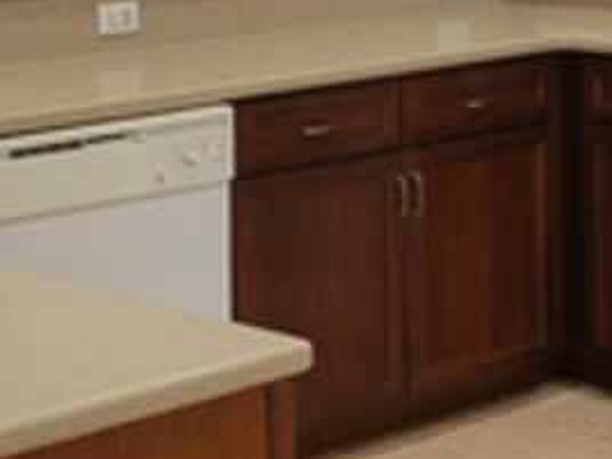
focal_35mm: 124
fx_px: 2192
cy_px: -21
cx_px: 402
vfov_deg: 11.8
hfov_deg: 15.9
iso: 200
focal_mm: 5.4
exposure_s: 1/60
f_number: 1.8
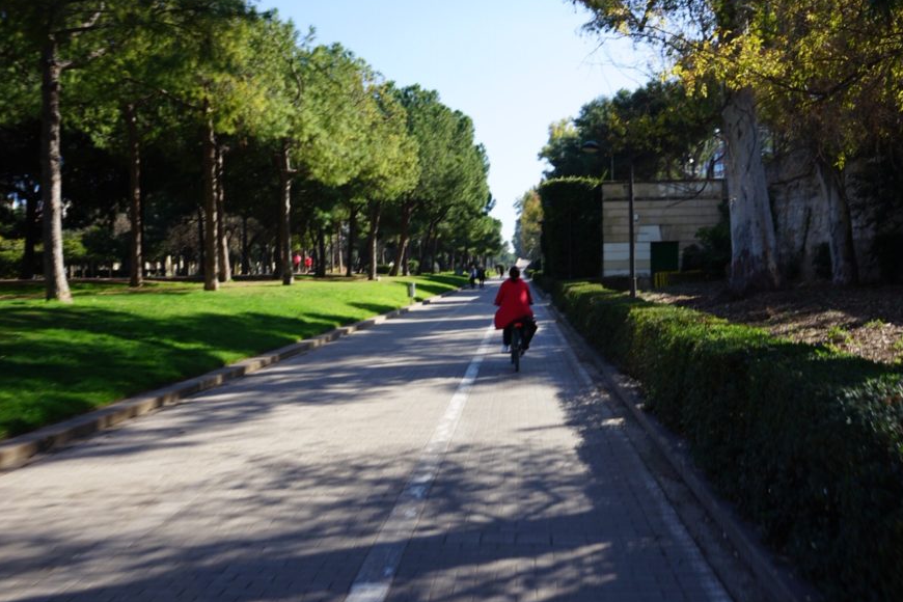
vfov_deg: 41.1
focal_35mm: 32
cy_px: 302
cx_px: 447
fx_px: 803
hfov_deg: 58.7
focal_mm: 31
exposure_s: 1/100
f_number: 9
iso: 100
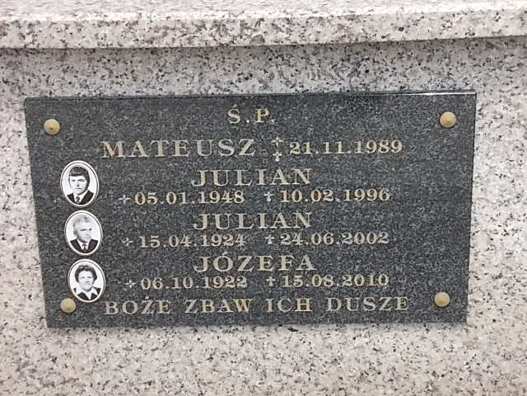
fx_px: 1248
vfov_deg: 18.0
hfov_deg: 23.8
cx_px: 264
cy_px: 198
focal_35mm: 82
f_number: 4.8
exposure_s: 1/160
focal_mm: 11.6
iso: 80
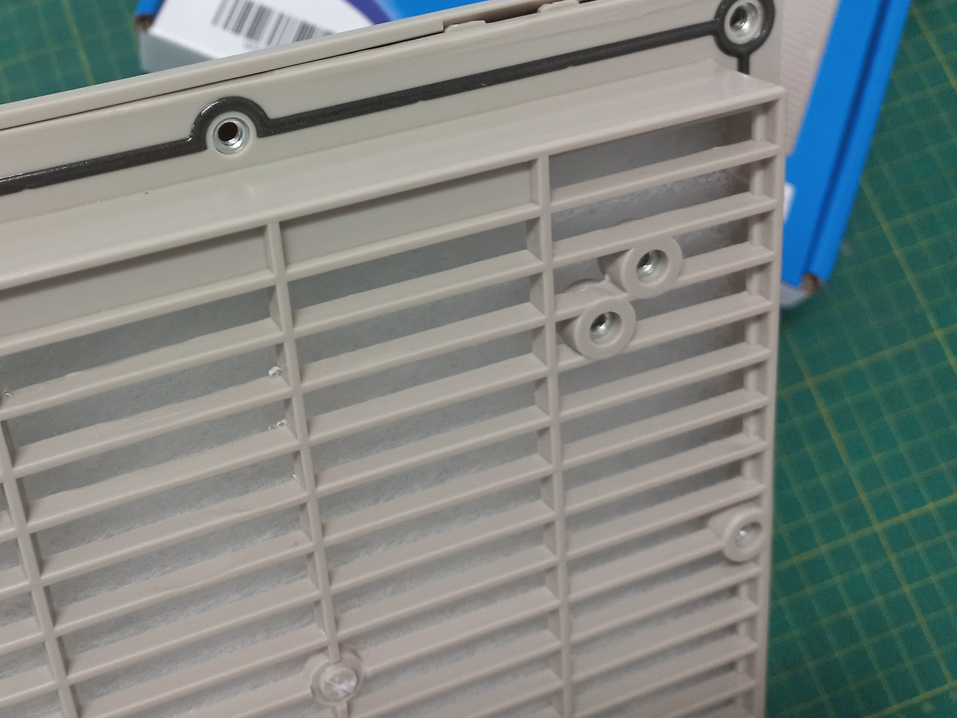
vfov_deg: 36.0
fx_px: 1078
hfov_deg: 46.9
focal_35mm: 39
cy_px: 178
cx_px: 302
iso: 200
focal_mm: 4.6
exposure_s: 1/33.3
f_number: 1.8
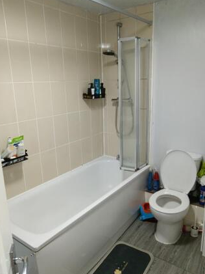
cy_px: 138
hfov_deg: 49.8
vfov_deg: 63.4
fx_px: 221
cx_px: 99
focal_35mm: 28
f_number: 1.9
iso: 733
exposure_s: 1/33.3
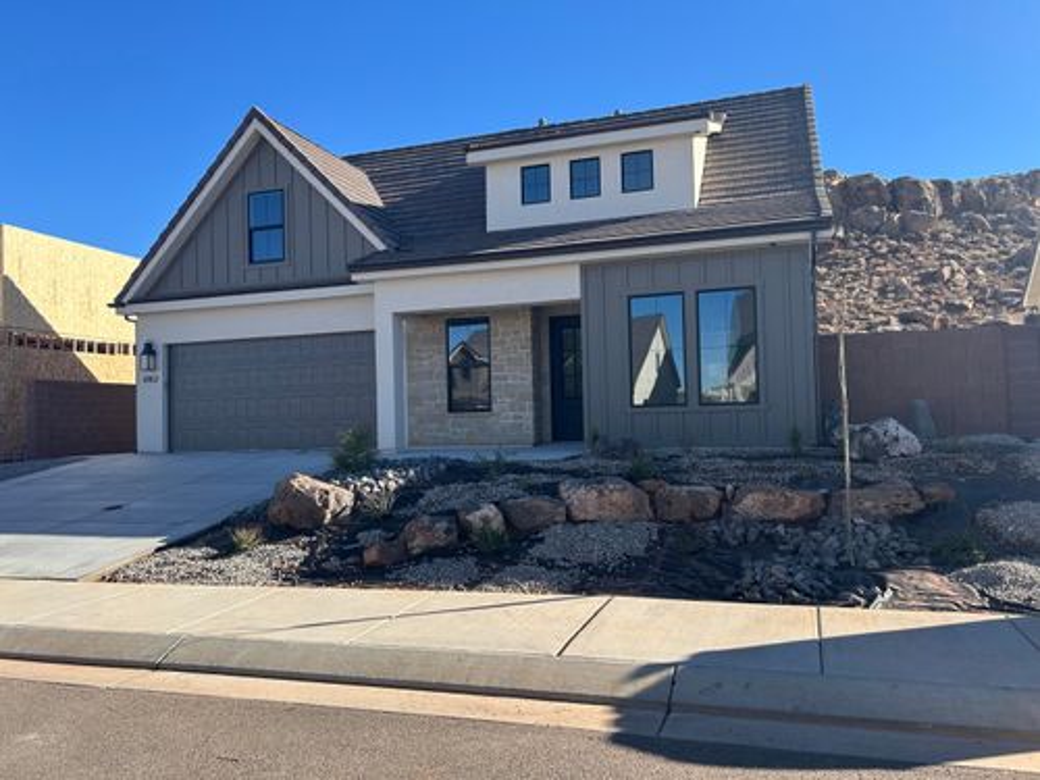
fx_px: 781
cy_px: 390
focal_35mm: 26
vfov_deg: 53.1
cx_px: 520
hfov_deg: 67.3
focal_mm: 5.7
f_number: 1.5
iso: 50
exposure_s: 1/1901
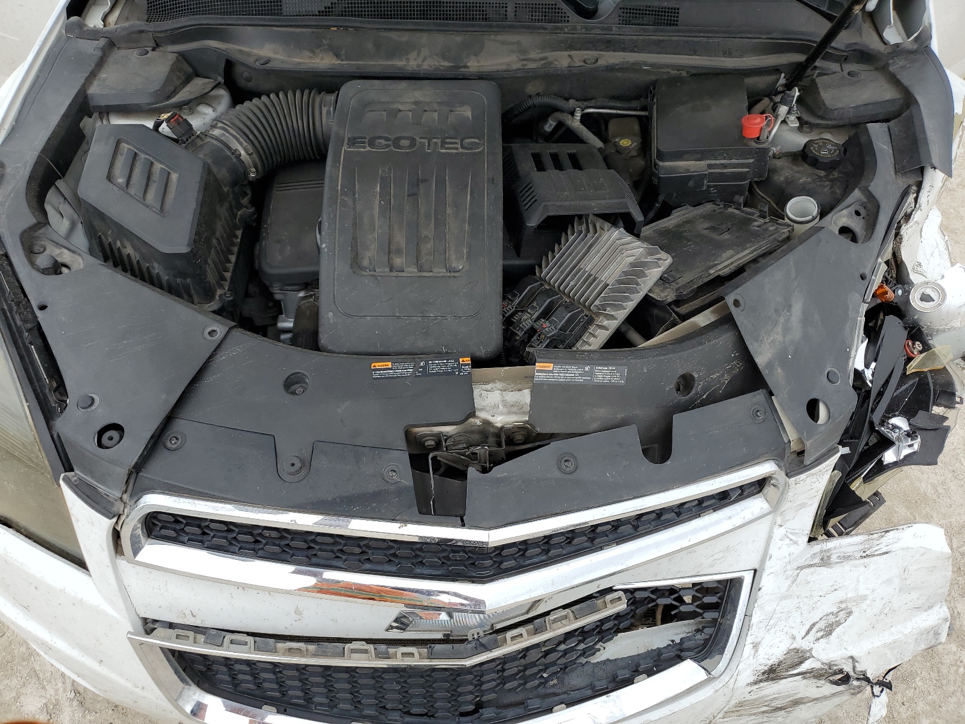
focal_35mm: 26
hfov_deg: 67.3
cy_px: 362
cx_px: 482
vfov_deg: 53.1
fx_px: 725
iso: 50
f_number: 1.5
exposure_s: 1/1429
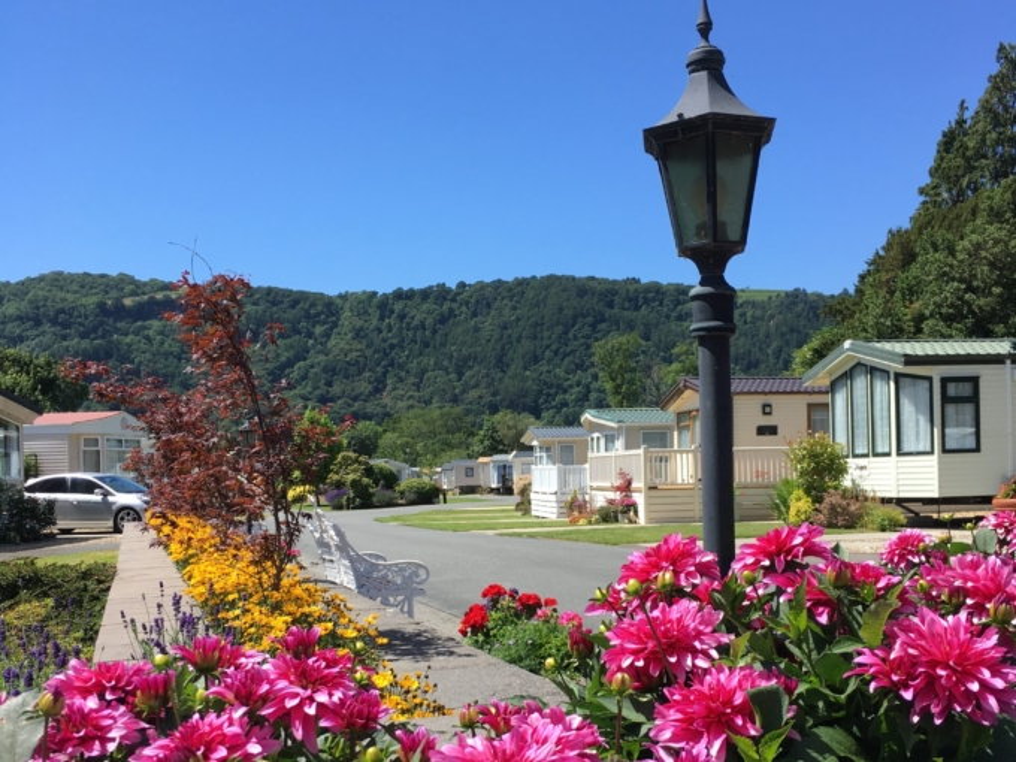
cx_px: 508
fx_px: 851
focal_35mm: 29
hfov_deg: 61.7
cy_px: 381
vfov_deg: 48.2
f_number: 2.2
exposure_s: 1/1026
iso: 25
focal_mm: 4.15
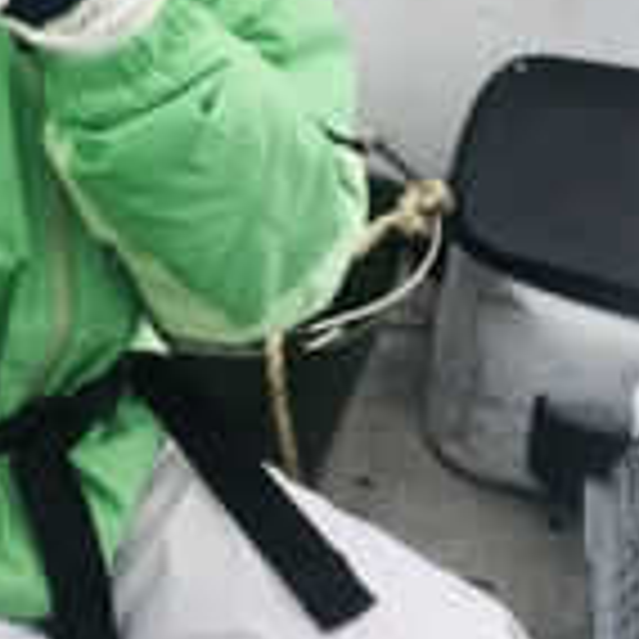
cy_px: 180
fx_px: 1504
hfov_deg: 23.0
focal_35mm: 72
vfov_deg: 23.8
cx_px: 0
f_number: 2.2
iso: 25
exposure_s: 1/120
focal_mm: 4.15
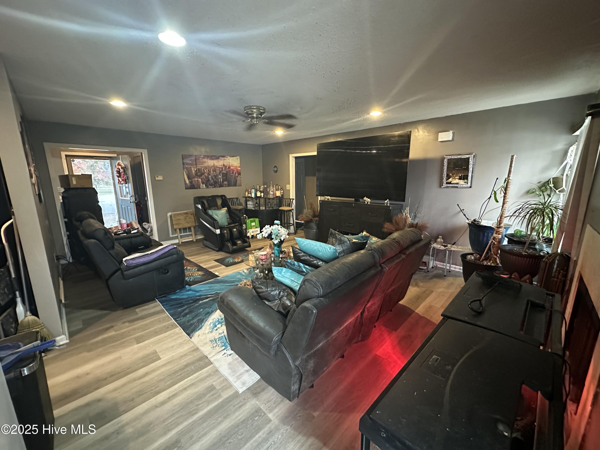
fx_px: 243
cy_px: 225
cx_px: 300
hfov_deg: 102.1
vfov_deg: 85.7
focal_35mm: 14
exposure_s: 1/40
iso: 1250
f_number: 2.2
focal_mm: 2.22
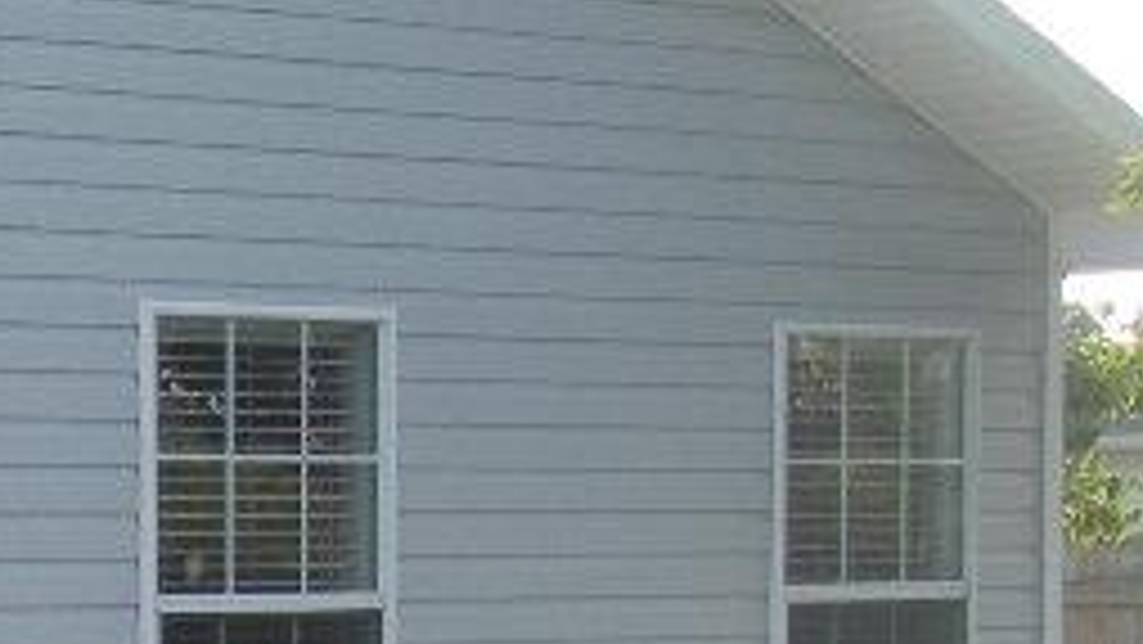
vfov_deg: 7.6
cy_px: 784
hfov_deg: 12.6
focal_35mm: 158
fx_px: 4790
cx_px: -819
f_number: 3.5
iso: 64
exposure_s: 1/138
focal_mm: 6.3
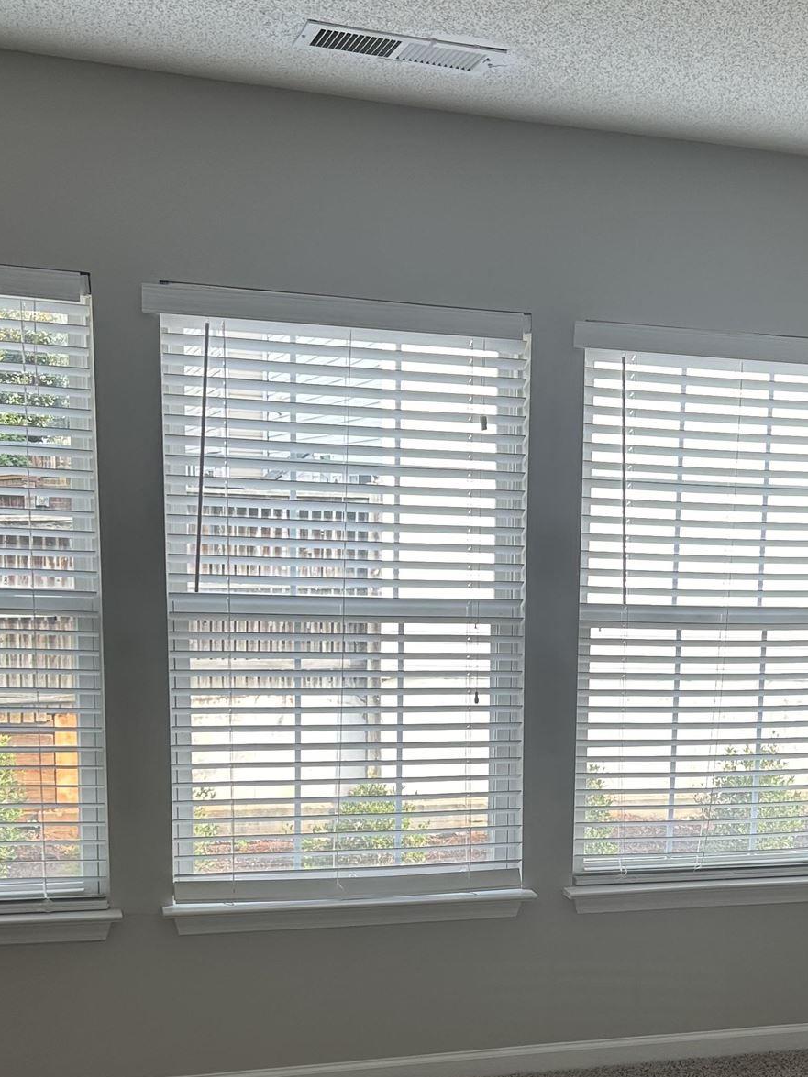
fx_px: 1588
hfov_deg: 27.8
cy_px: 790
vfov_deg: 36.7
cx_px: 671
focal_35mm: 51
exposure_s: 1/188
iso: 40
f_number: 1.5
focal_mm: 5.7
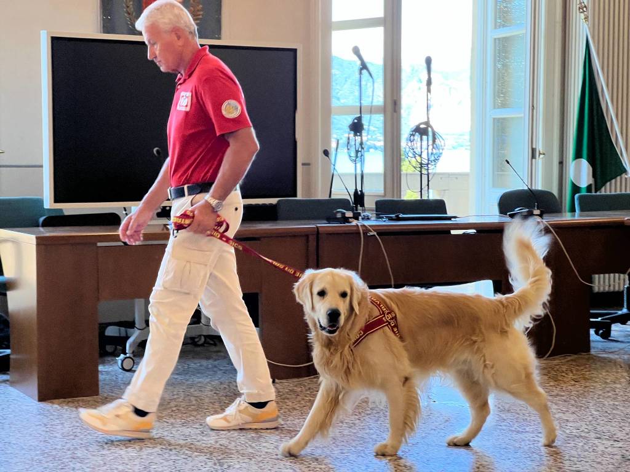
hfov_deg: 25.3
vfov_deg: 19.1
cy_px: 236
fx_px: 1401
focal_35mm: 77
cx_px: 315
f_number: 2.8
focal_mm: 9
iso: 100
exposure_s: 1/100
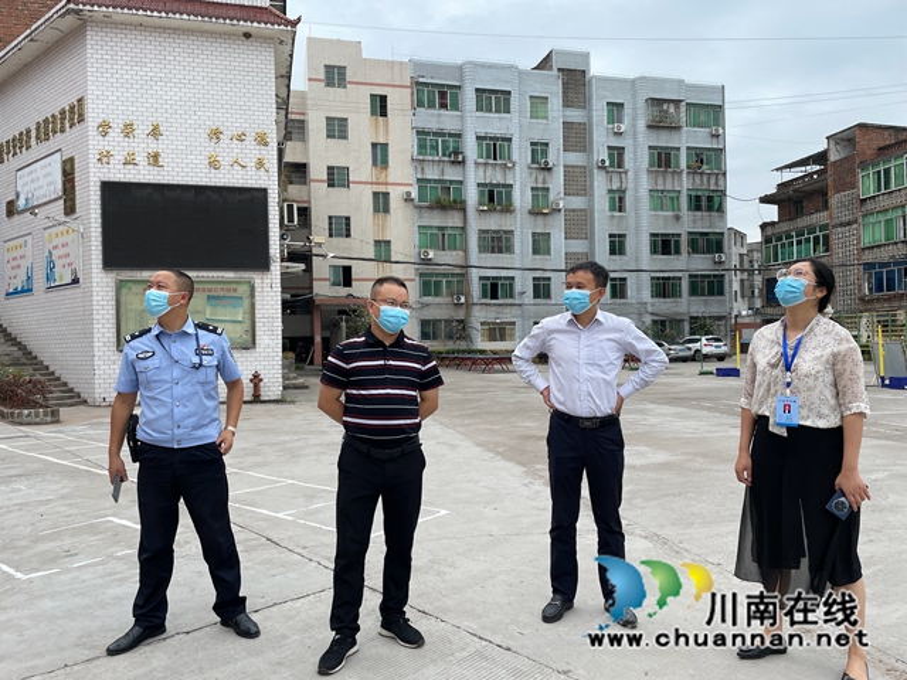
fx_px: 681
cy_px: 340
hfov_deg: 67.3
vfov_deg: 53.1
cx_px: 454
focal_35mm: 26
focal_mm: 4.2
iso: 32
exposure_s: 1/1103
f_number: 1.6
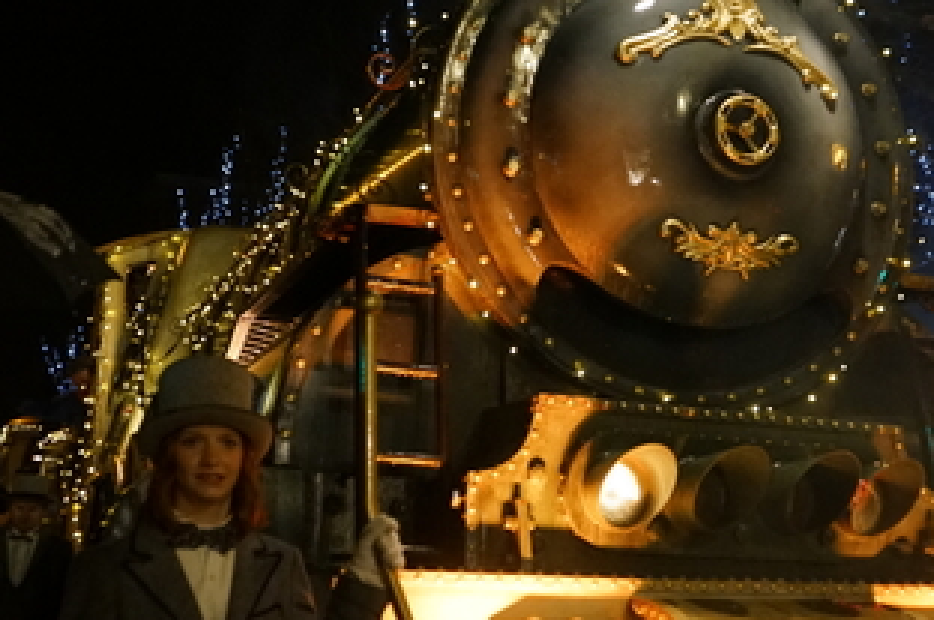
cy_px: 370
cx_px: 665
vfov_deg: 25.9
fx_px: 1347
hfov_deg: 37.6
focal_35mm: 52
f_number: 3.5
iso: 2500
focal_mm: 18
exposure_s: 1/160
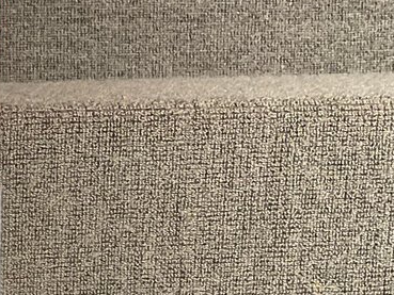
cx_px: -188
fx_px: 1355
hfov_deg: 15.3
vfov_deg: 12.3
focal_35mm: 119
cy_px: 323
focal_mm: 3
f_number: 1.8
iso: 125
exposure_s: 1/60
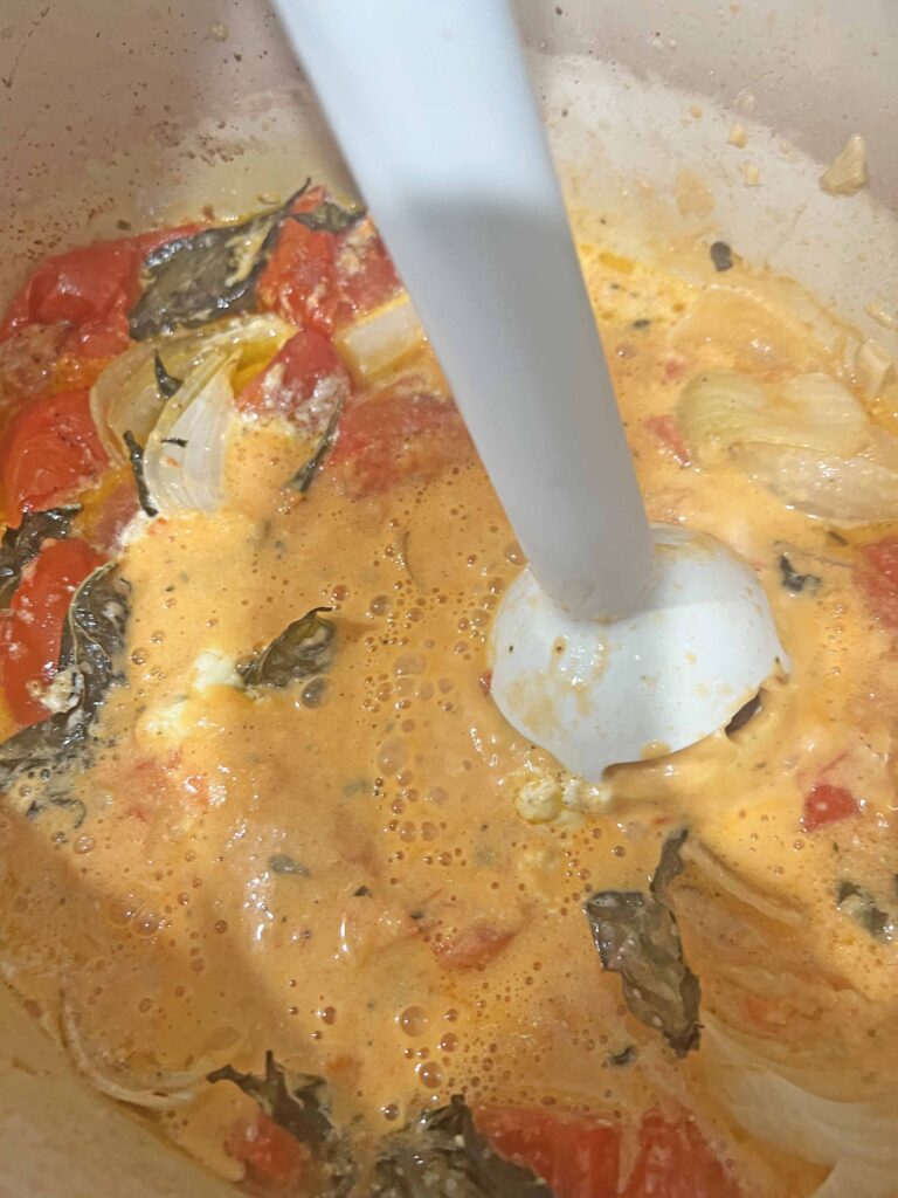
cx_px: 449
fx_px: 899
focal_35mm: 26
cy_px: 599
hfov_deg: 53.1
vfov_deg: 67.3
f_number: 1.5
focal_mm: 5.7
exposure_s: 1/60
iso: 250
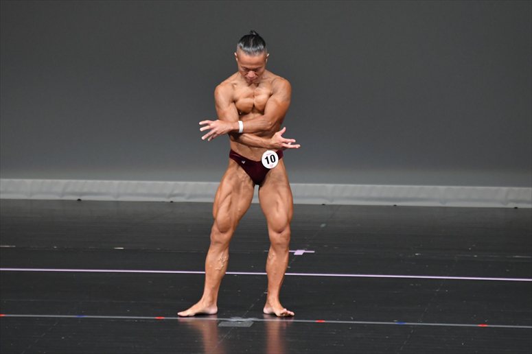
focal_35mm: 345
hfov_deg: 6.0
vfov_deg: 4.0
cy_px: 177
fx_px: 5096
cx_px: 266
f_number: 5.6
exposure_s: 1/400
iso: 4000
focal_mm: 230
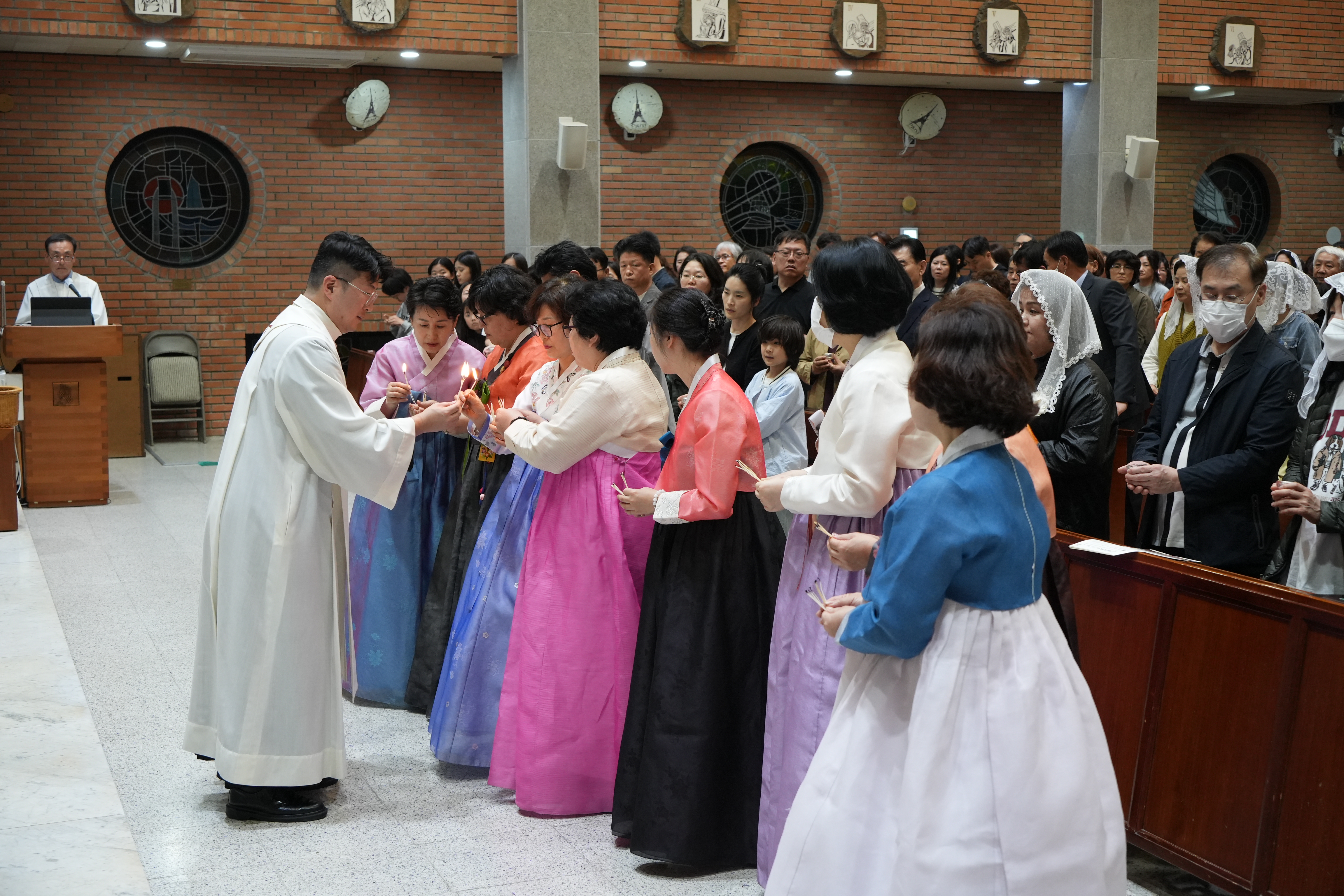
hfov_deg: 43.6
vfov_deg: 29.9
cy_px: 448
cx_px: 672
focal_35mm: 45
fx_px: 1680
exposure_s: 1/100
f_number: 5.6
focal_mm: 45
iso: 2500
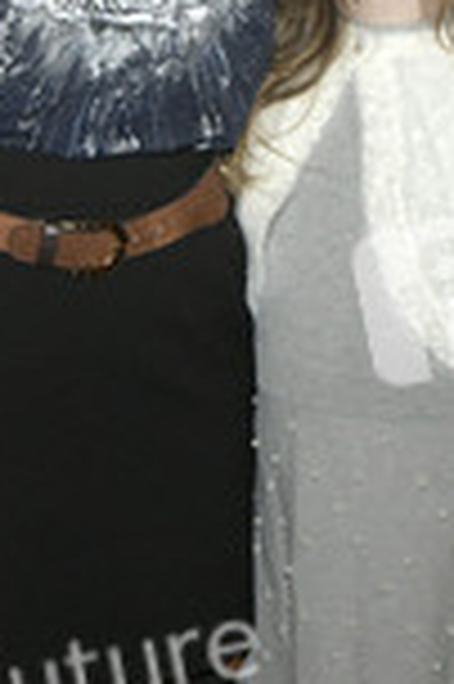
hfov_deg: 13.0
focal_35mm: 105
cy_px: 54
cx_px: 175
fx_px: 1991
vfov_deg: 19.1
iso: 2500
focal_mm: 40
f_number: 7.1
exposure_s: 1/250
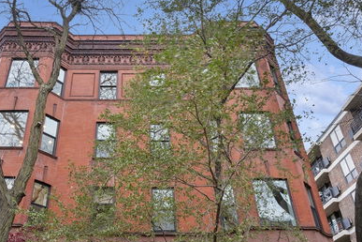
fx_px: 318
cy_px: 142
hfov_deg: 58.8
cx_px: 143
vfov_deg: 41.4
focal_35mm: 32
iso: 200
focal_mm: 25.5
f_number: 9.5
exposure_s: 1/6
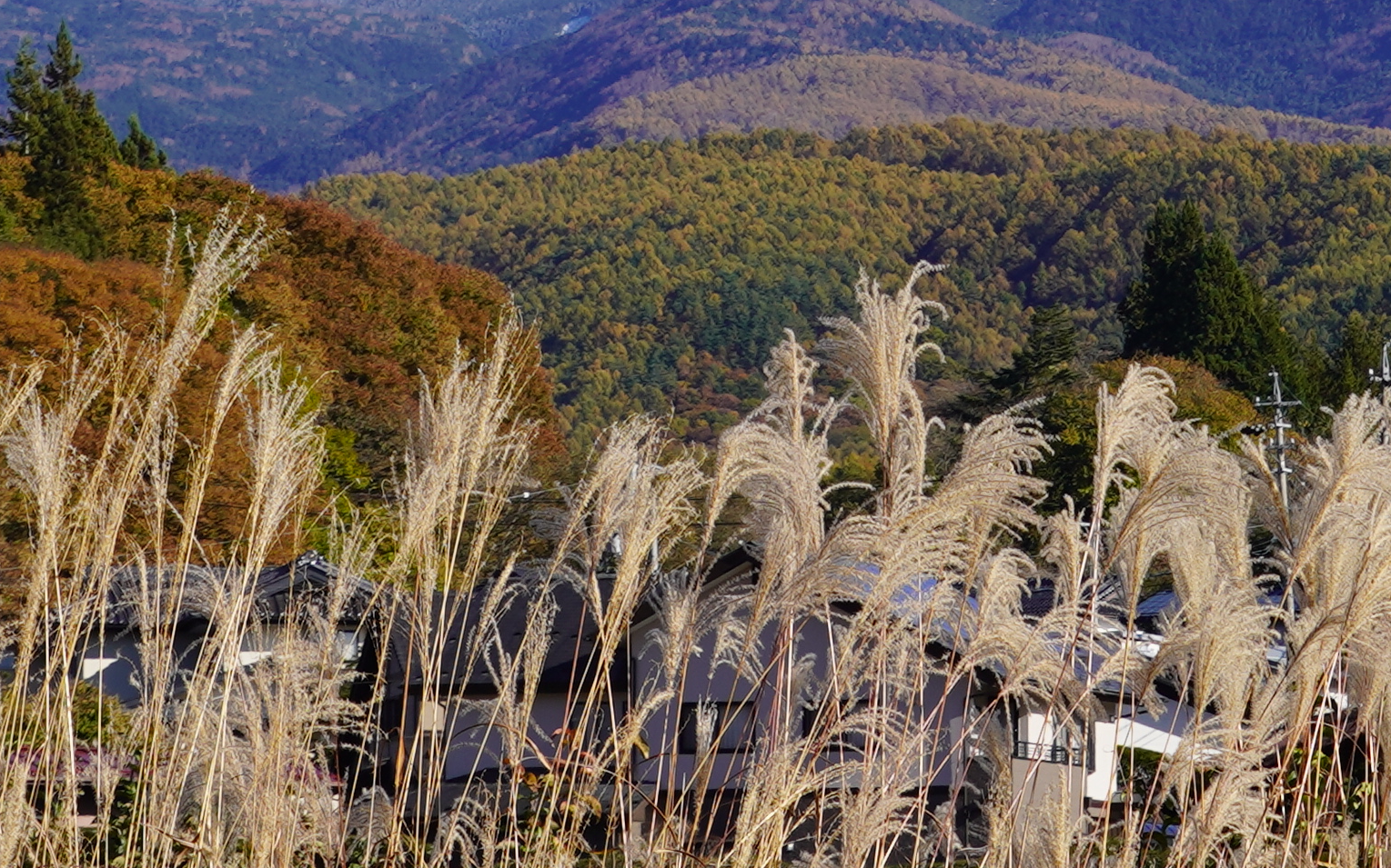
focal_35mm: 220
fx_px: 8339
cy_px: -209
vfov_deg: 5.9
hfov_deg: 9.5
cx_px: 892
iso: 100
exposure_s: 1/125
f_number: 11
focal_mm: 55
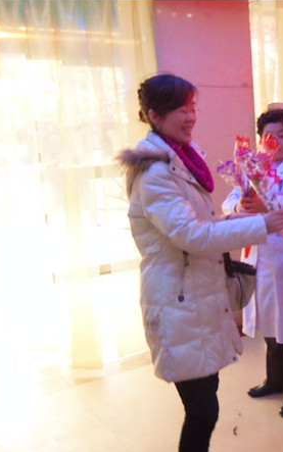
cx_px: 285
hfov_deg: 28.0
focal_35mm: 43
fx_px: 530
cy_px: 227
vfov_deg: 46.2
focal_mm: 5.4
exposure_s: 1/80
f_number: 3.5
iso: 800
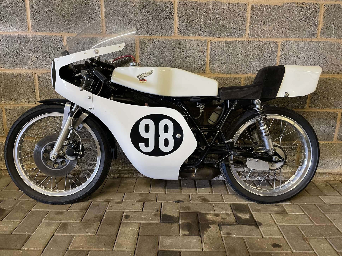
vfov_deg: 51.3
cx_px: 174
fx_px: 267
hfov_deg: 65.3
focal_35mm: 27
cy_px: 126
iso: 250
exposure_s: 1/50
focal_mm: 4.2
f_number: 1.6
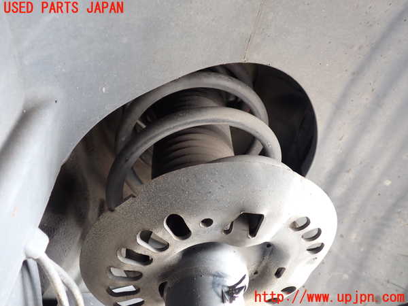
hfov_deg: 60.0
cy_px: 153
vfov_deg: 46.8
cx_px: 204
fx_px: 354
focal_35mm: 30
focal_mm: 5.4
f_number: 2.3
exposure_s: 1/40
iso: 200
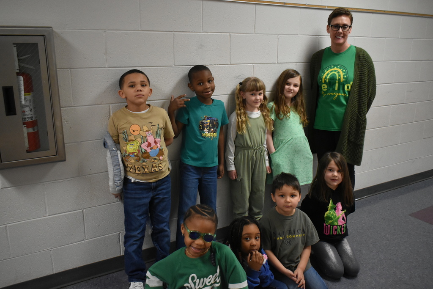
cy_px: 144
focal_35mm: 32
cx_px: 216
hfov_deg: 59.5
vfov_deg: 41.7
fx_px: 379
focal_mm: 21
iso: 2500
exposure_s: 1/125
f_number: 3.8
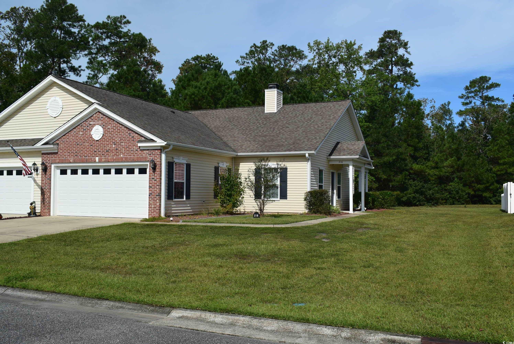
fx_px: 493
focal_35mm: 34
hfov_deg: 55.1
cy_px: 172
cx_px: 257
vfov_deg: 38.4
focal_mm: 23
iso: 400
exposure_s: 1/500
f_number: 11
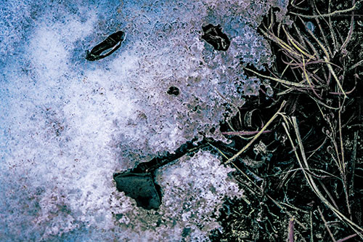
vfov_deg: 6.5
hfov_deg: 9.8
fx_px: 2117
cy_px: 121
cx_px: 182
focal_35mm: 210
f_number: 6.3
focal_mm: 210
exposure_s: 1/1000
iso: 1000
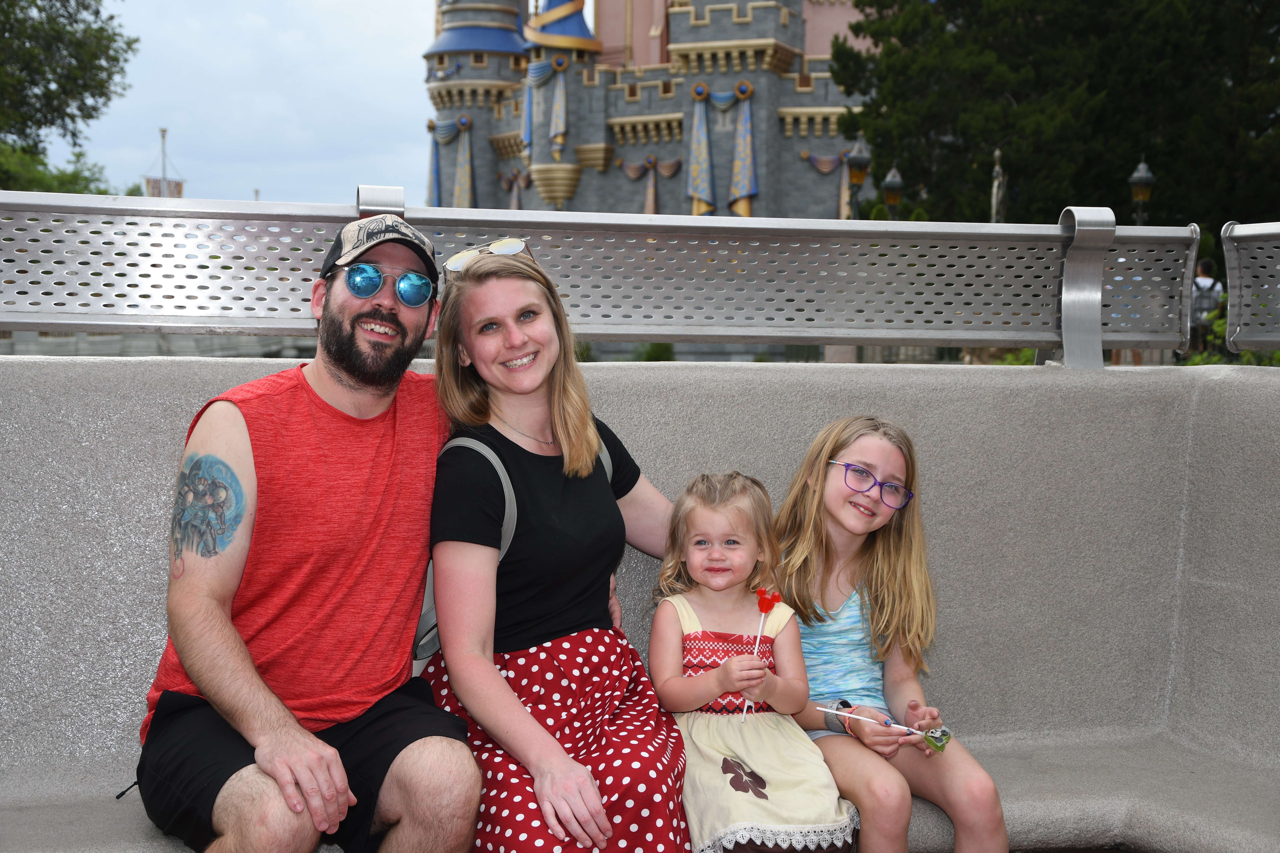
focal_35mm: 57
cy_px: 426
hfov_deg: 35.1
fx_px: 2027
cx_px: 640
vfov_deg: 23.8
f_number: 4.5
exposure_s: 1/200
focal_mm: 38
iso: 100
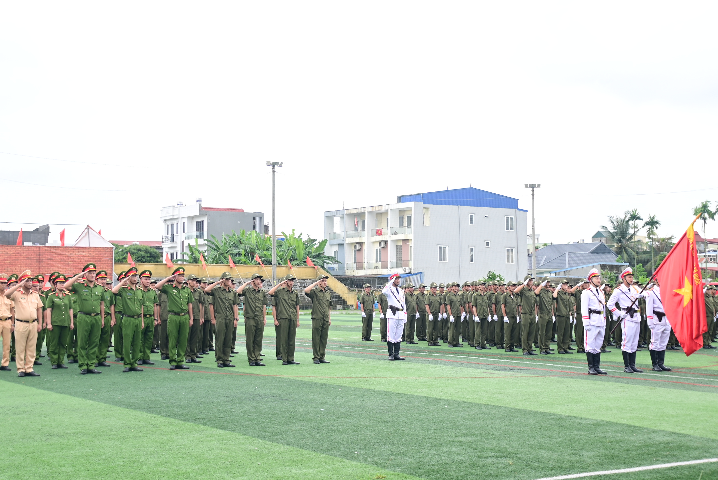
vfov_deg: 26.5
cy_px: 240
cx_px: 359
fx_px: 1018
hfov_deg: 38.9
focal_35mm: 51
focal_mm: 34
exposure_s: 1/200
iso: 125
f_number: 4.2
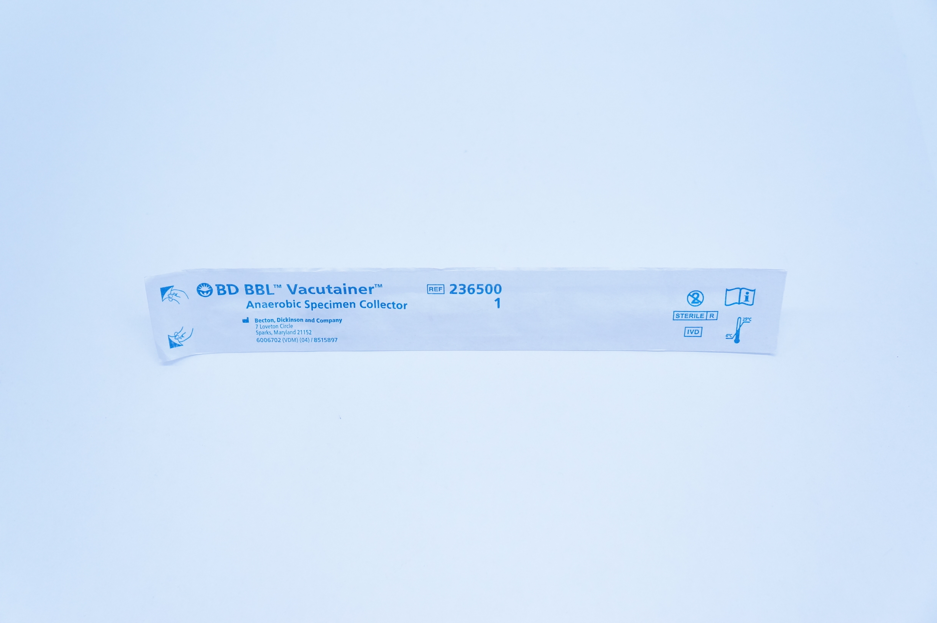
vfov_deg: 38.3
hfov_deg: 55.2
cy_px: 312
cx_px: 468
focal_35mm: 34
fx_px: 897
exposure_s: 1/320
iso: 800
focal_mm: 23
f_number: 4.5
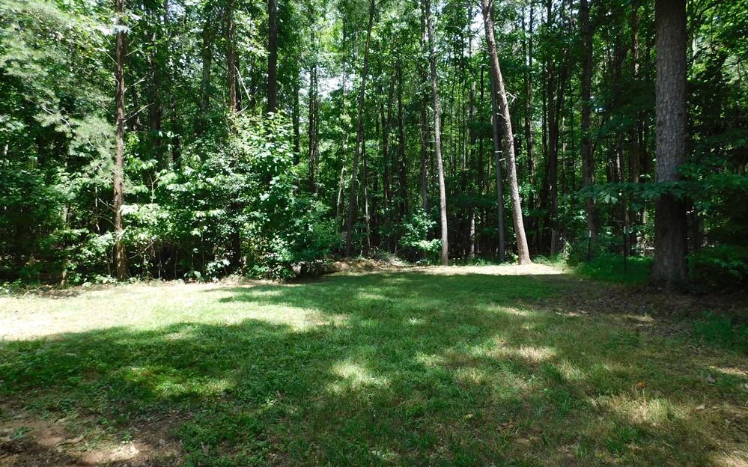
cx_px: 372
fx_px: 510
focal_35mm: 25
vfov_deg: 49.2
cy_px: 210
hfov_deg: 72.6
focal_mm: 4
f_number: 3
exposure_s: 1/250
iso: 125
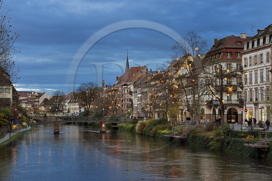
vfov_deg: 19.4
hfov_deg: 28.9
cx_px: 136
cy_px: 90
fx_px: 529
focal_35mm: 70
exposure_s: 1/60
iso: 640
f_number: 7.1
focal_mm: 70
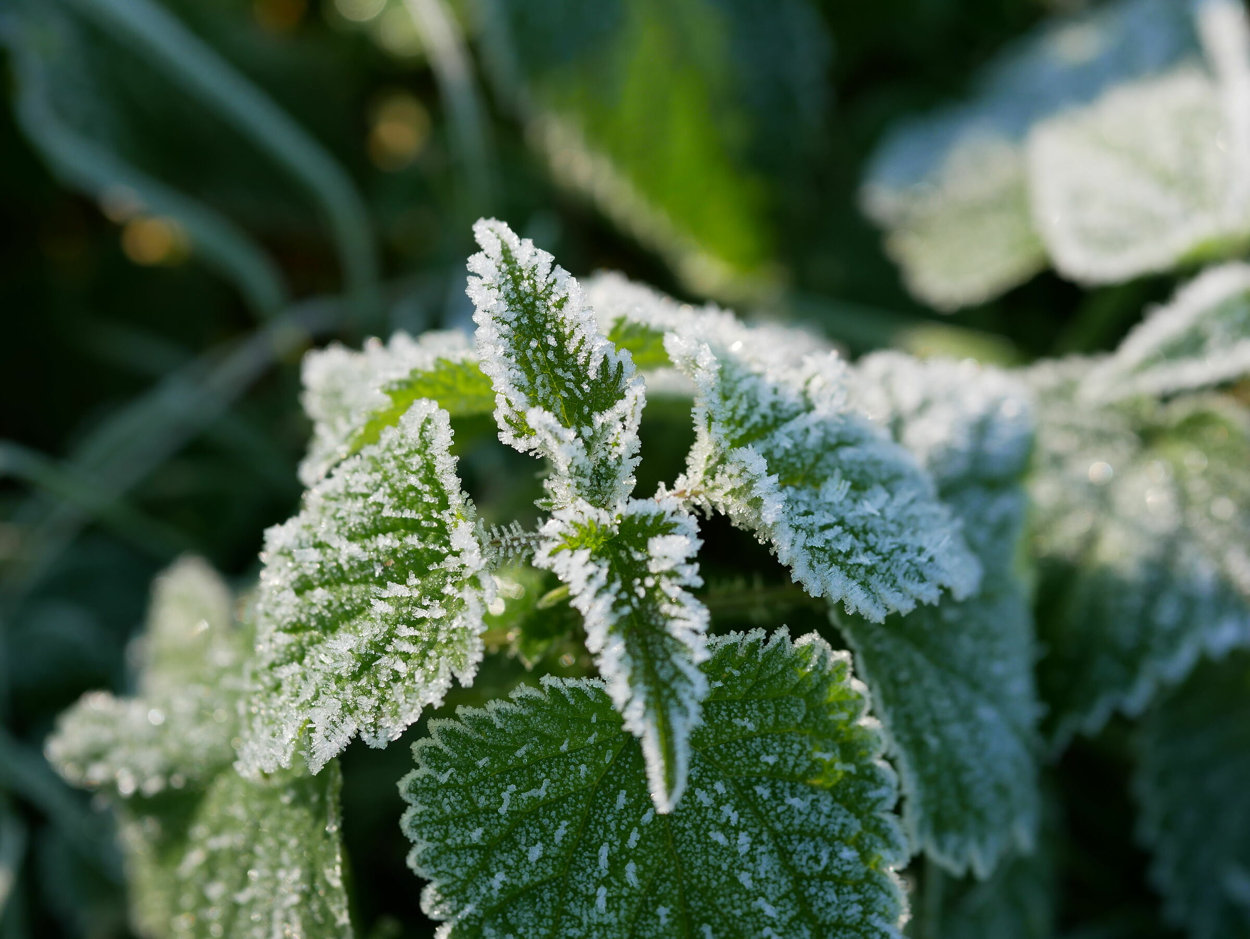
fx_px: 4335
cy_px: 470
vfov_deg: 12.4
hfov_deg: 16.4
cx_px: 625
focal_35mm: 120
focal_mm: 60
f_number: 4
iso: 200
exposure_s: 1/500
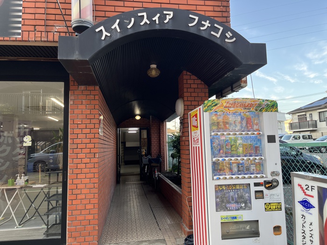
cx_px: 164
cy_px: 122
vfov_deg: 53.1
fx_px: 246
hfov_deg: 67.3
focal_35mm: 26
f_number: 1.6
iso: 40
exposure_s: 1/159
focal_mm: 5.1
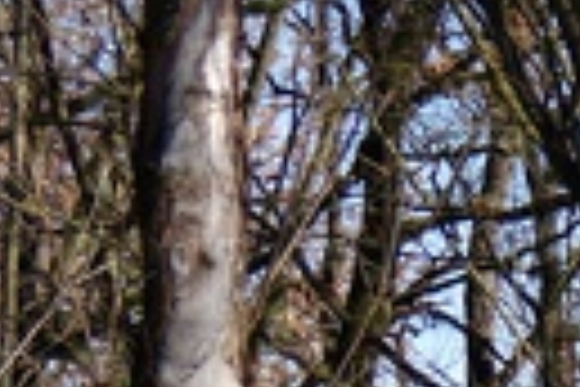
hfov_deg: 4.4
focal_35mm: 462
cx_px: 800
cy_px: 1125
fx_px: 7443
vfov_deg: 2.9
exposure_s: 1/400
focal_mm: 50
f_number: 4
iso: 100
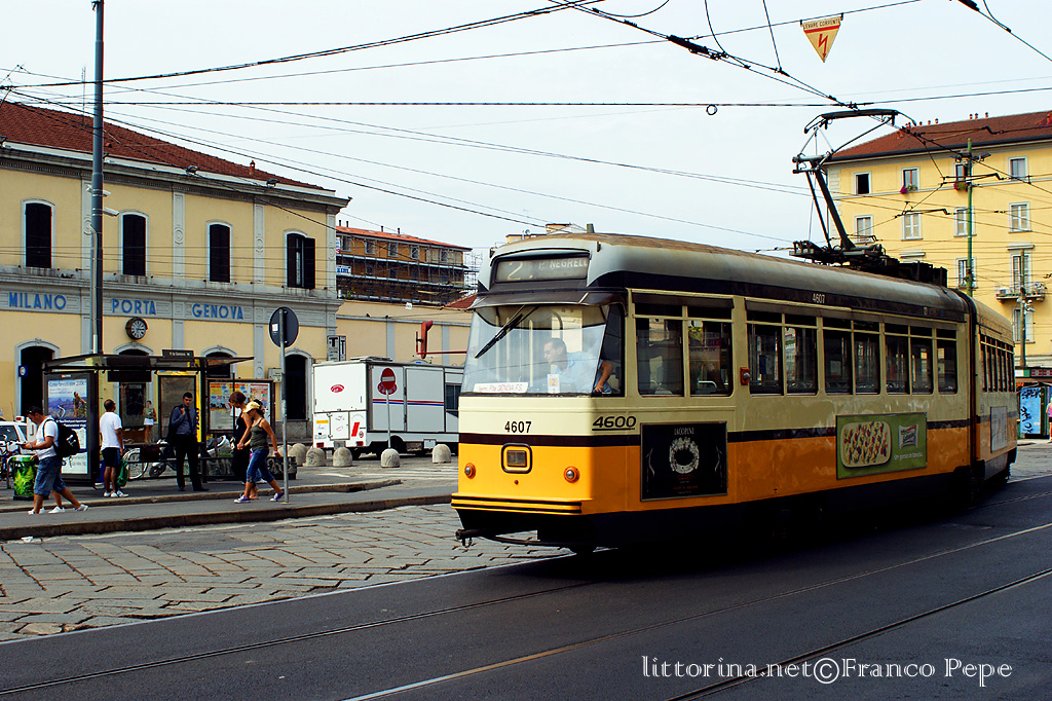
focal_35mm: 45
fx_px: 1315
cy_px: 350
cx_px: 526
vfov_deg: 29.8
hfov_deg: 43.6
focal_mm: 30
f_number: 7.1
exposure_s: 1/400
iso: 200
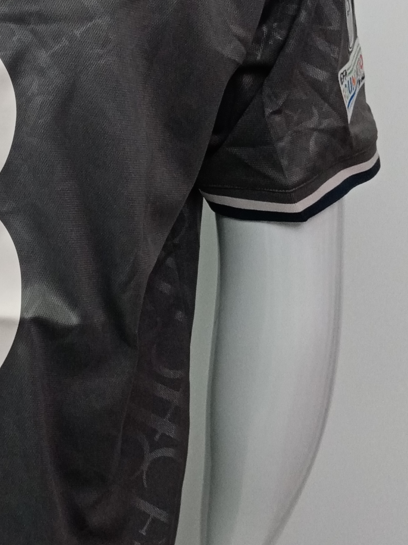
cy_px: 178
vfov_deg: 26.5
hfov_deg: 19.1
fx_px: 1148
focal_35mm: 73
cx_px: -76
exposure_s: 1/120
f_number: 1.8
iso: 193
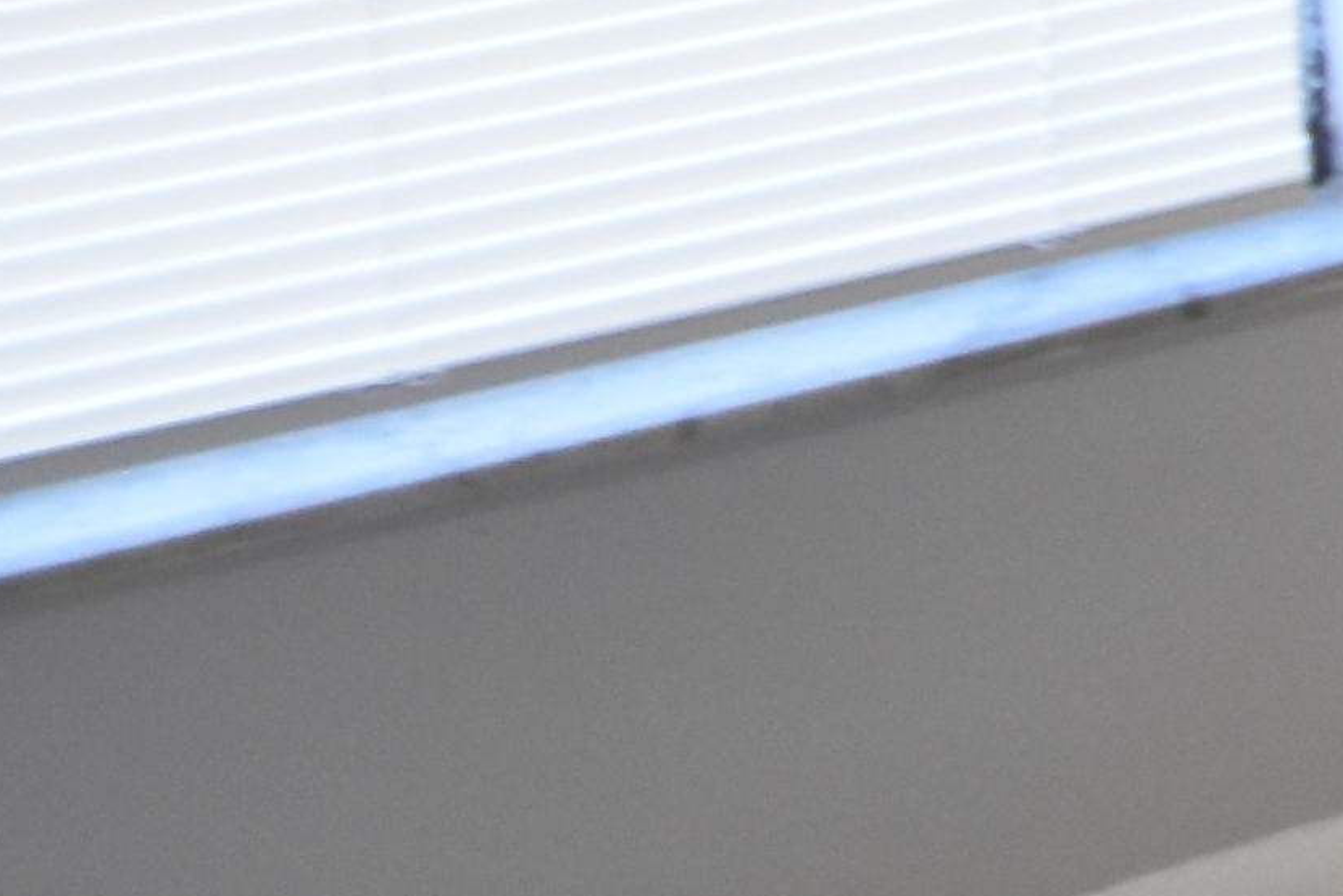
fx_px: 4030
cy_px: -1297
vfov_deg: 10.7
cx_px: 4053
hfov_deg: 11.2
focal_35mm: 108
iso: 800
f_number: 3.5
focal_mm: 10
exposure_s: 1/30
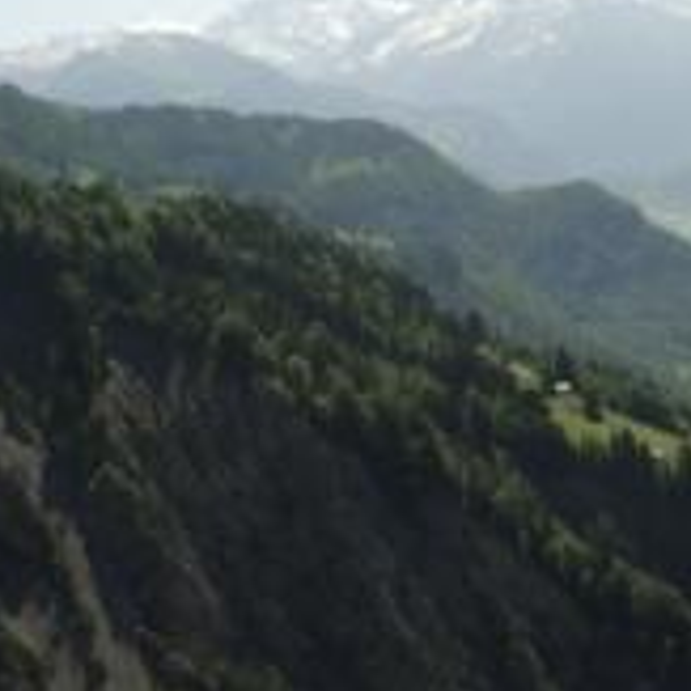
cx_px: 699
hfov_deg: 20.9
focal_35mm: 80
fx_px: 1807
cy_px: 123
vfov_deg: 21.3
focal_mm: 7.1
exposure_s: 1/500
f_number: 4.5
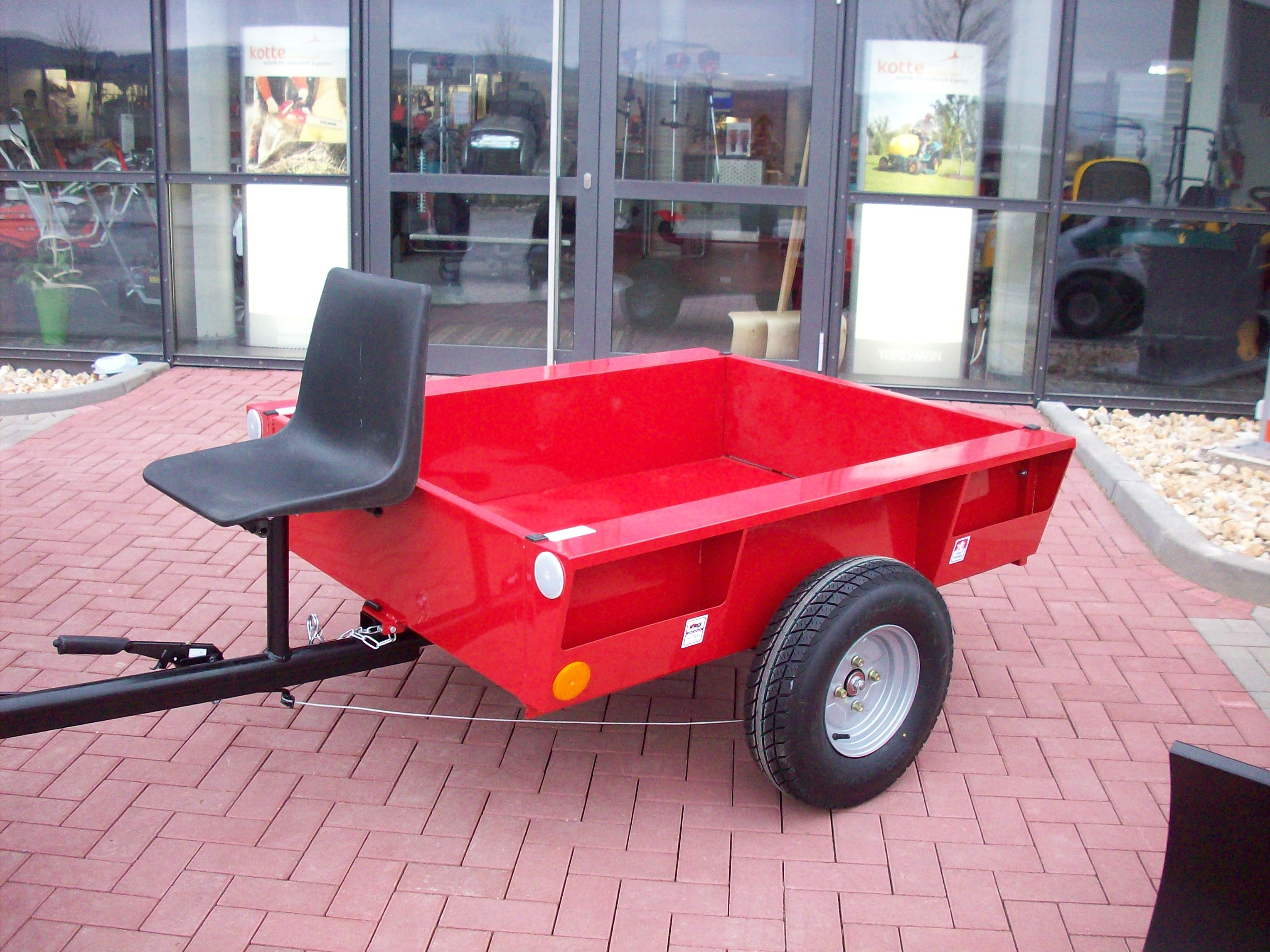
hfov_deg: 50.1
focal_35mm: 37
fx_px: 1357
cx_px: 635
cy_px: 476
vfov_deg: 38.7
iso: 200
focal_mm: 6.2
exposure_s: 1/72.6
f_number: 2.8
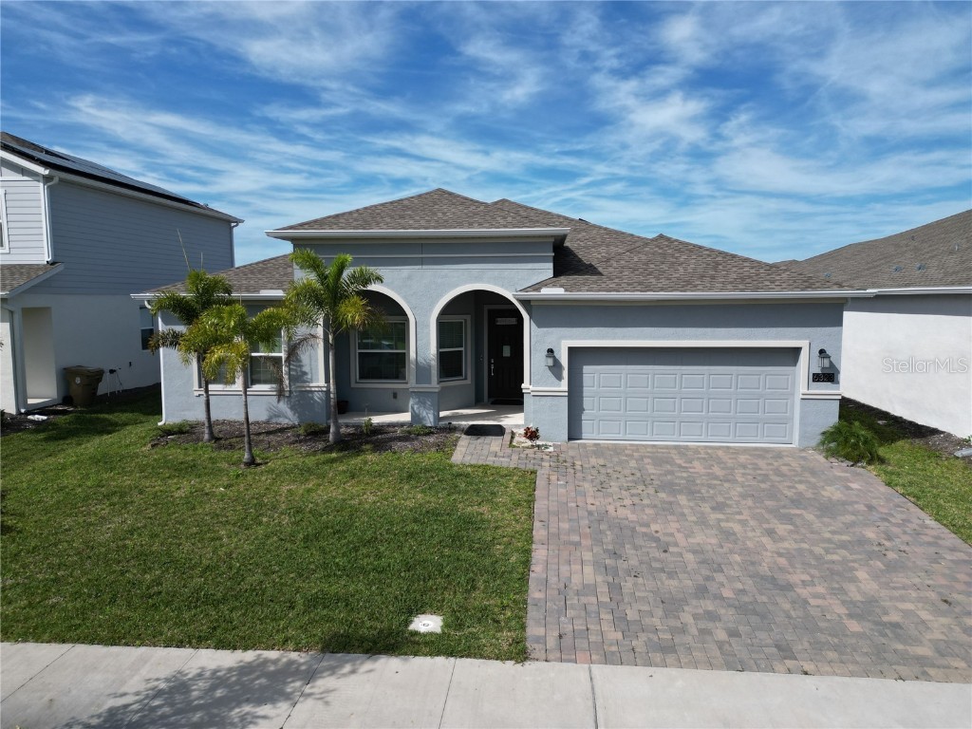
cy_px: 364
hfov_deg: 71.6
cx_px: 486
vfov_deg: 56.8
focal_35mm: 24
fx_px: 674
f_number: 1.7
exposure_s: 1/3200
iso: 100
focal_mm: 6.72
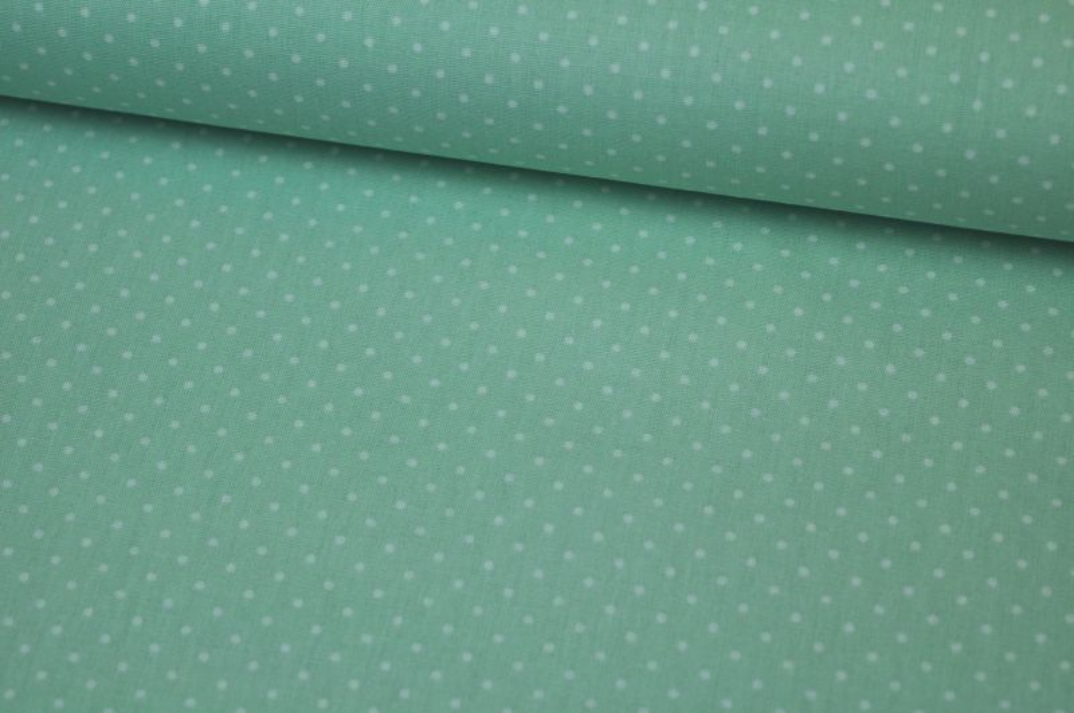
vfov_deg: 16.5
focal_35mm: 82
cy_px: 356
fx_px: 2458
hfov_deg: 24.7
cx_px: 537
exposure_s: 1/125
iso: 250
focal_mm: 55
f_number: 5.6
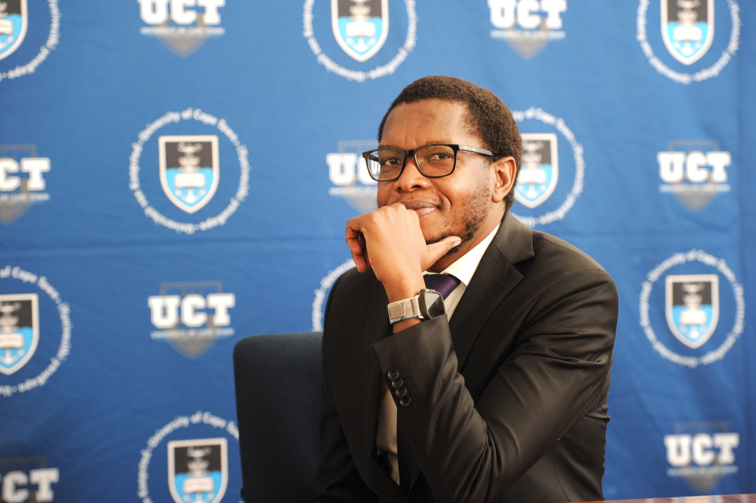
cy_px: 252
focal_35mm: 122
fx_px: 2560
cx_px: 378
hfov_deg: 16.8
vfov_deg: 11.2
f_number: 3.5
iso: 1250
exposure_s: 1/50
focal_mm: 122
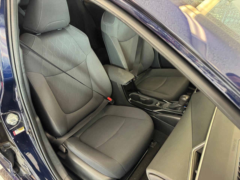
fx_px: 166
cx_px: 120
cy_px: 90
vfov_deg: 56.8
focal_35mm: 24
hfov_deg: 71.6
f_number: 1.78
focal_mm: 6.76
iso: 500
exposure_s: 1/60
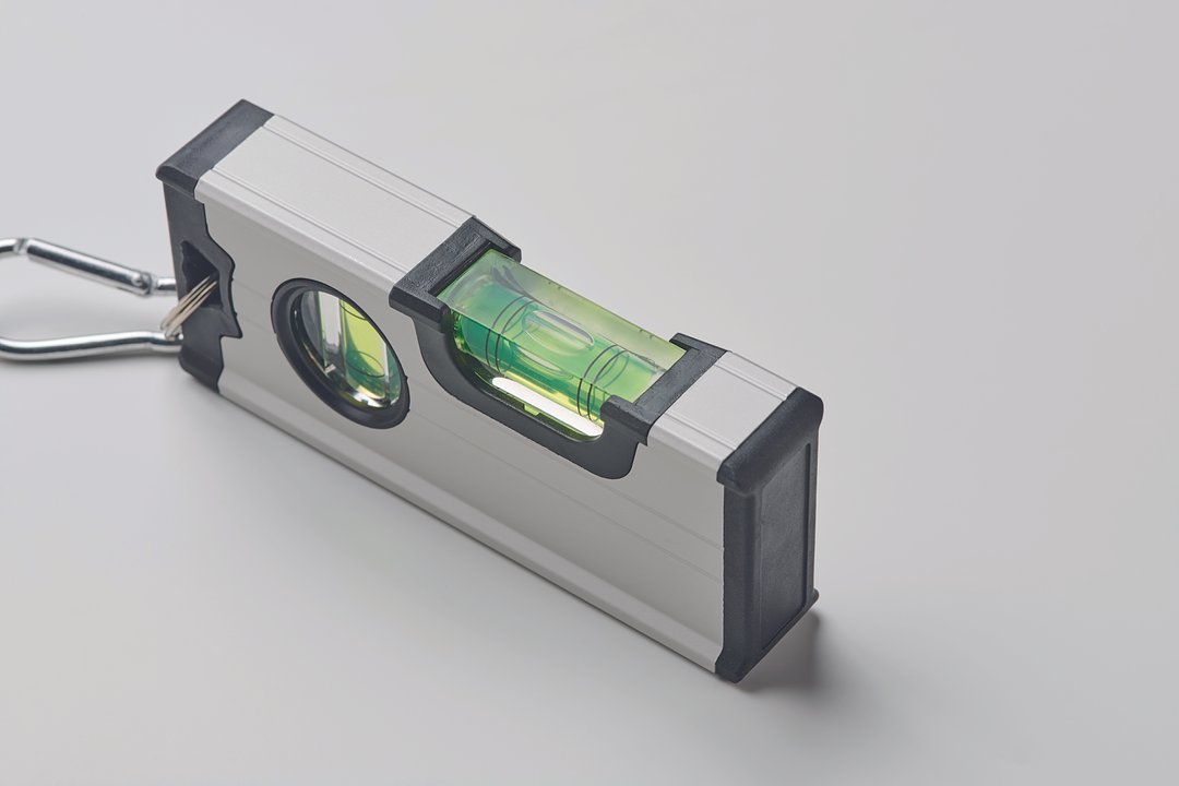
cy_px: 393
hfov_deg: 19.5
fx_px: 3438
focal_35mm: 105
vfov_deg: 13.0
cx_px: 590
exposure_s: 1/125
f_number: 18
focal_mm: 105
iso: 100
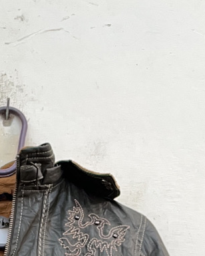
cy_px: 327
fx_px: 561
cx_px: -12
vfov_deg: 23.0
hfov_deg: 19.9
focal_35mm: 74
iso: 80
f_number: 1.6
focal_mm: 5.1
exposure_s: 1/60
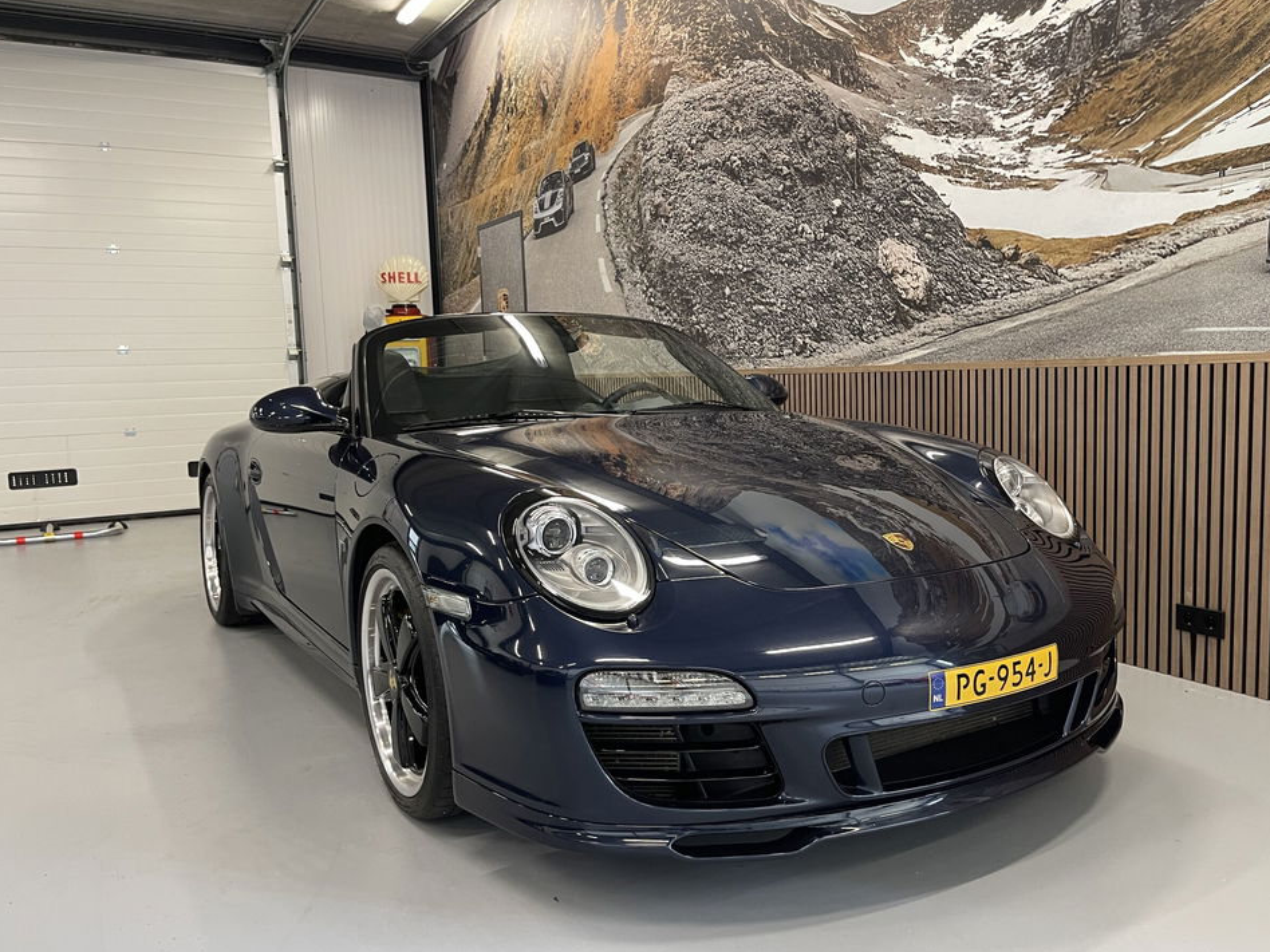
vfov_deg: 51.4
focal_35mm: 27
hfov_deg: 65.2
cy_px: 485
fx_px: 991
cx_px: 679
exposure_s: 1/50
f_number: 1.6
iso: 200
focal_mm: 5.1
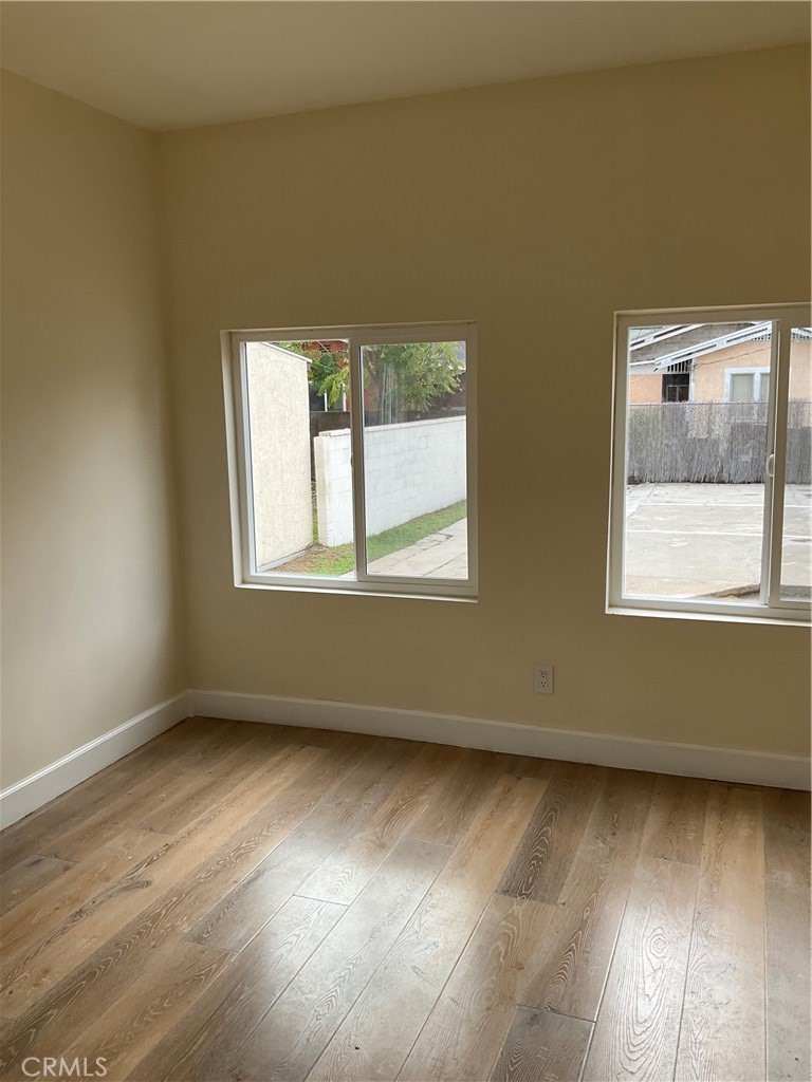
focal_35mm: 29
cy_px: 541
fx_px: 907
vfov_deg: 61.7
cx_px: 406
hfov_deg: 48.2
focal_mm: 3
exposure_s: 1/389
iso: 25
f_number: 1.8
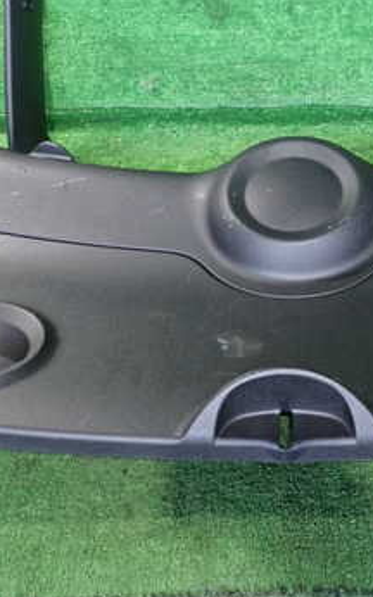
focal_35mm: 46
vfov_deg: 43.3
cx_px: 307
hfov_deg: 27.3
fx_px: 749
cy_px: 248
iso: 400
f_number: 2
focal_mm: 4.5
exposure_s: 1/30
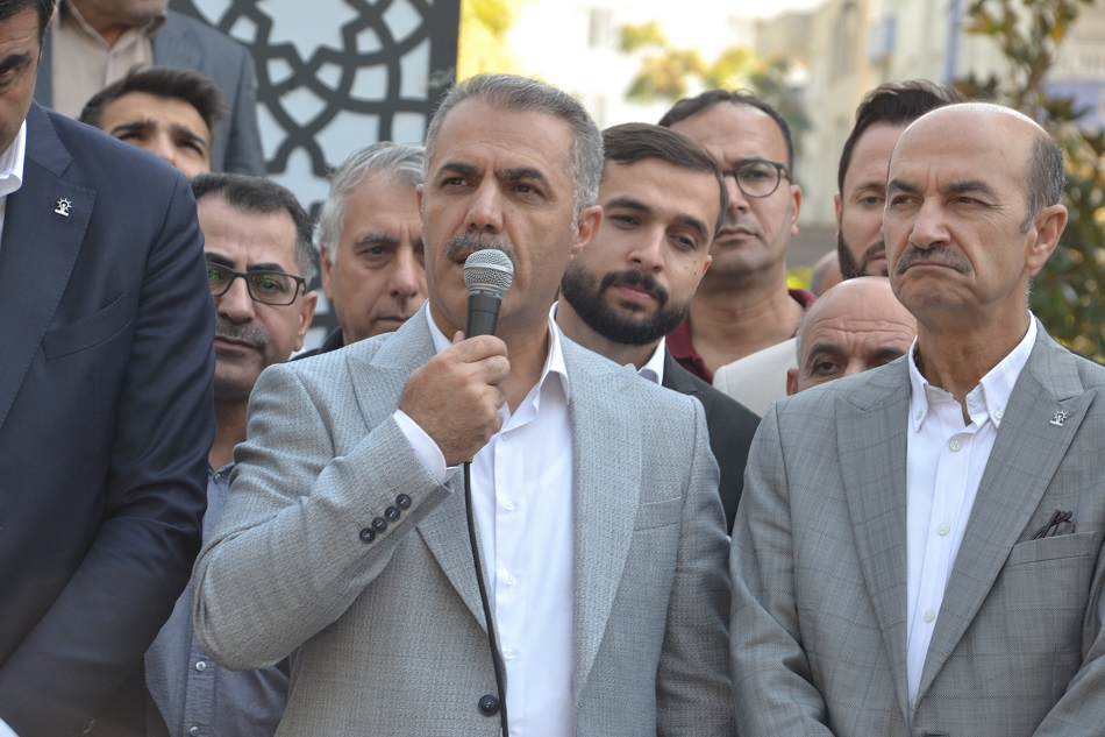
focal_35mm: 150
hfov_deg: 13.7
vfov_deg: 9.1
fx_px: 4603
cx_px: 552
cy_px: 368
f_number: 5.6
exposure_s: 1/160
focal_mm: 100
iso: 400
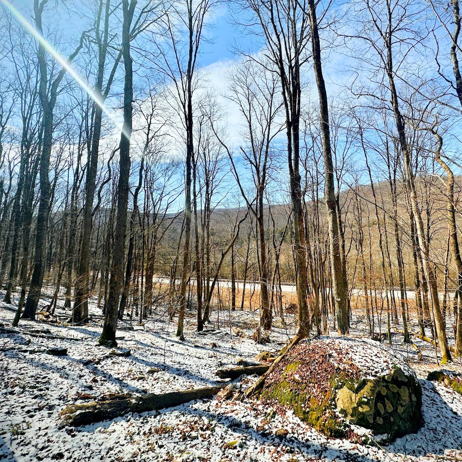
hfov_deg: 80.3
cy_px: 212
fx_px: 272
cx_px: 263
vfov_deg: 80.6
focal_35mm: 18
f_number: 2.2
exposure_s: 1/1490
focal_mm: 2.22
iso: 50
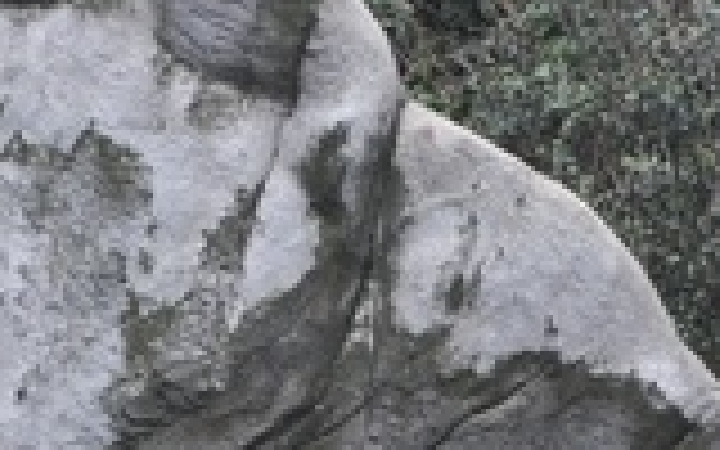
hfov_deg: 2.6
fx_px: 15768
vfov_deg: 1.6
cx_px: 1364
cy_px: 52
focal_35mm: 804
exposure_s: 1/200
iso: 200
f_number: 11
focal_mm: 105
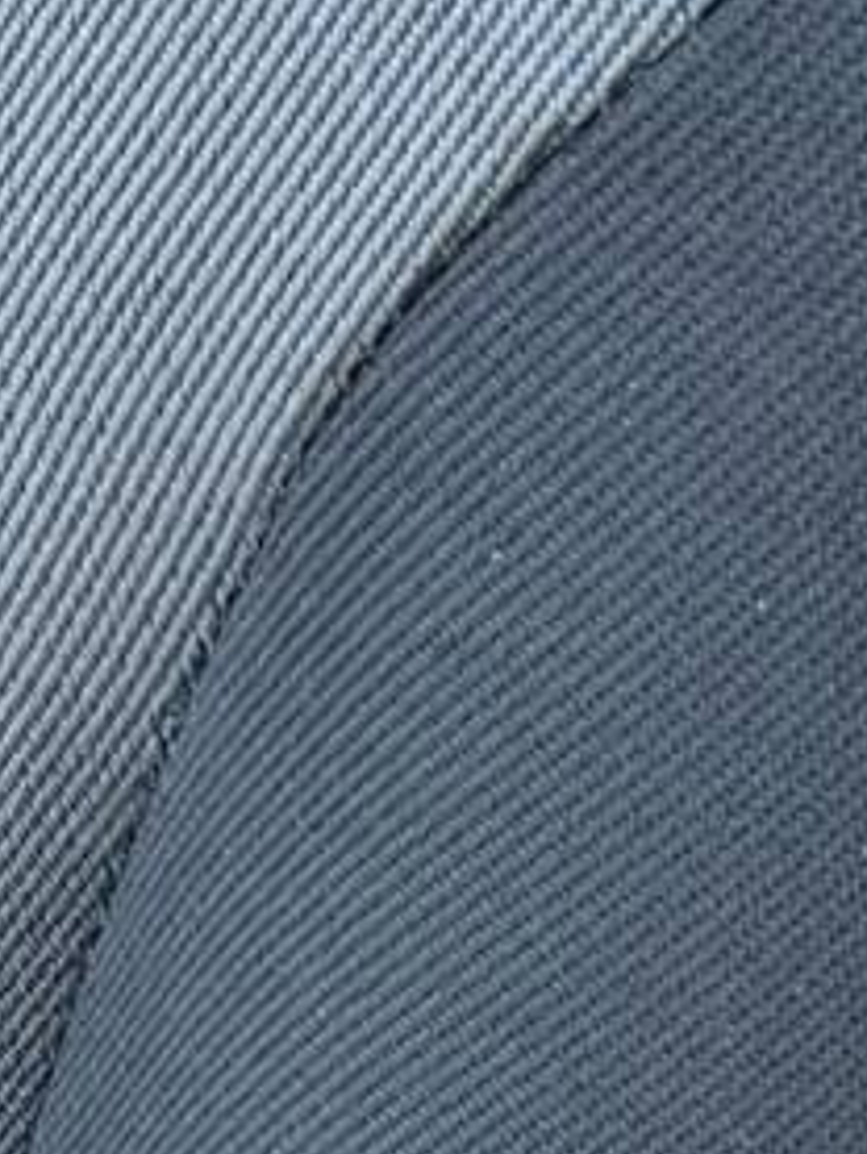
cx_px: 796
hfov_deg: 9.8
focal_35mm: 150
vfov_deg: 12.2
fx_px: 5005
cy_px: 1987
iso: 50
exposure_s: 1/191
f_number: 1.6
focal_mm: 5.1
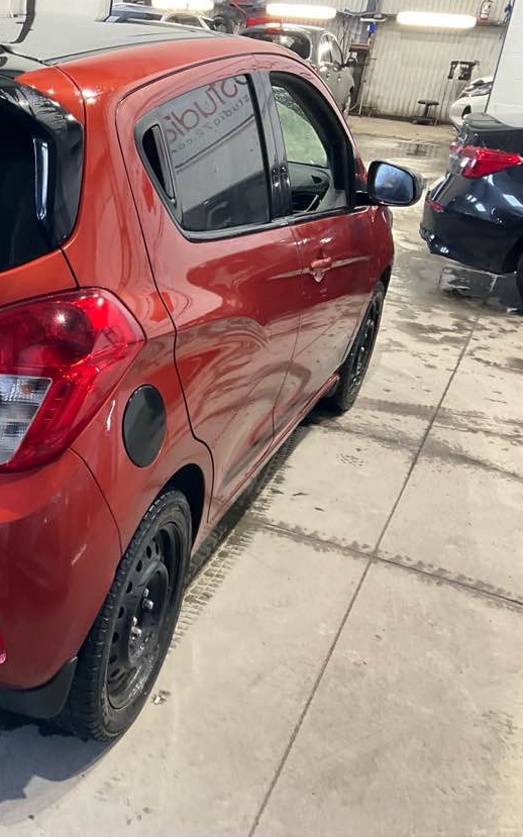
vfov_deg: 47.2
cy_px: 416
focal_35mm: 42
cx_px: -29
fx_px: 958
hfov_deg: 28.2
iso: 200
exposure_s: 1/60
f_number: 1.8
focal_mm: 3
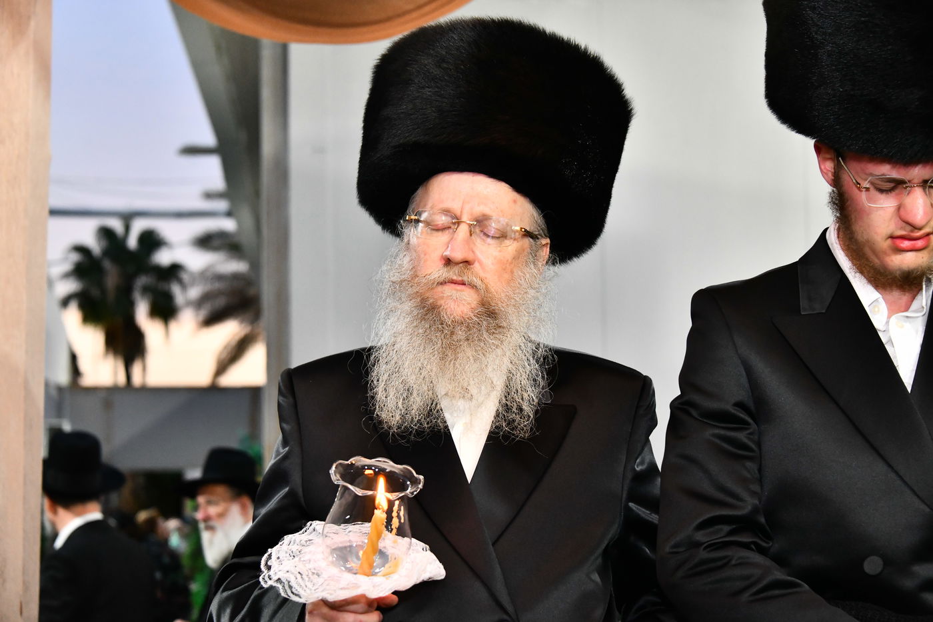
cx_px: 466
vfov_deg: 18.9
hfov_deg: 28.1
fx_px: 1866
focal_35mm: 72
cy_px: 311
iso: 2500
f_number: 5.6
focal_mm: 72
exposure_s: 1/160
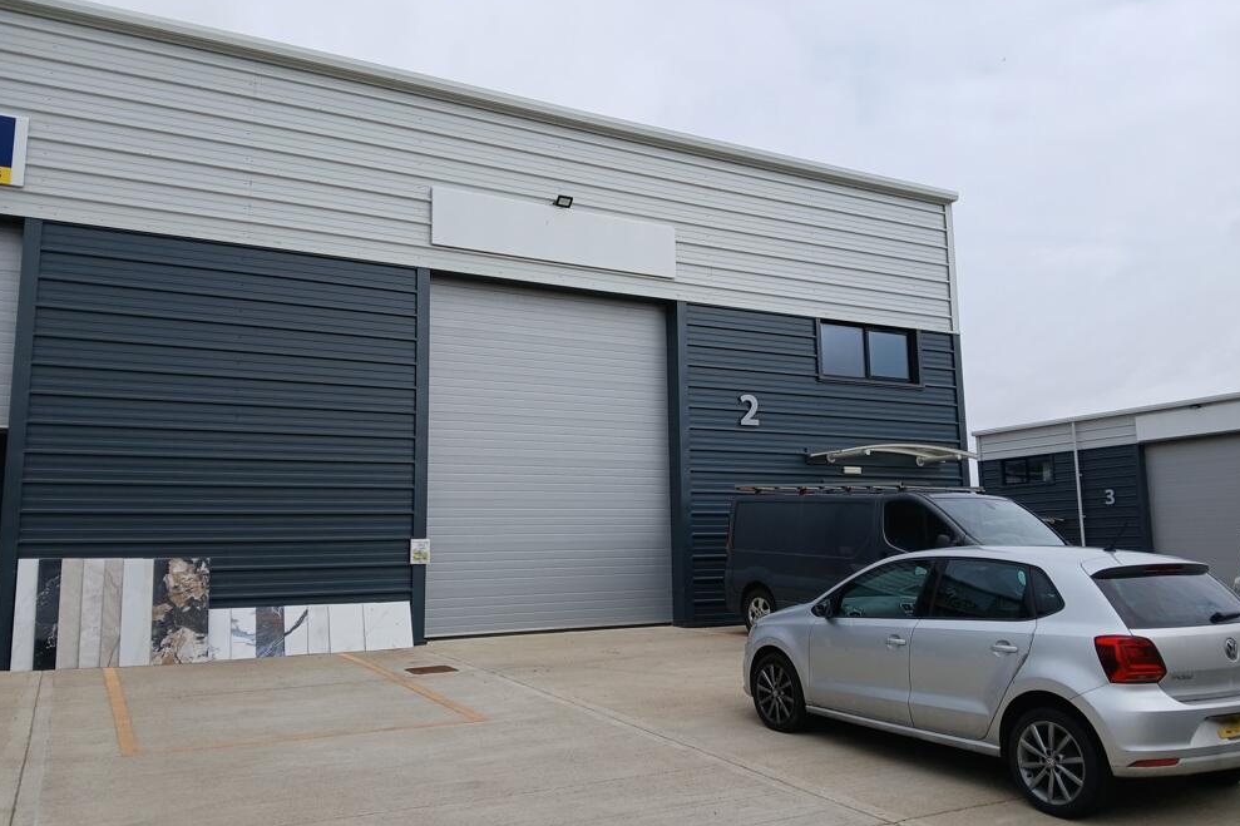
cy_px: 406
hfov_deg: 65.5
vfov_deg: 46.4
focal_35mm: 28
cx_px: 634
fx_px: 964
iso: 20
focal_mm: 3.98
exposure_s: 1/573
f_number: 1.8
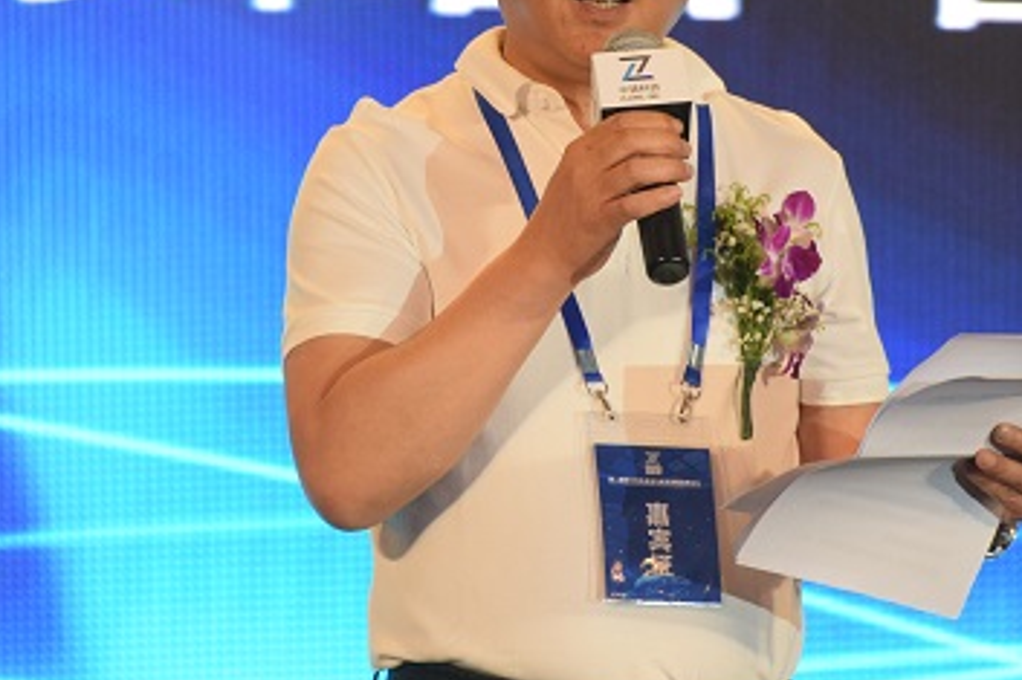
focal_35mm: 434
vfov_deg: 3.2
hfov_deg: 4.8
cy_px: 269
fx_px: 12314
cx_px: 507
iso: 1000
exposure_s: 1/100
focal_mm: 170
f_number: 6
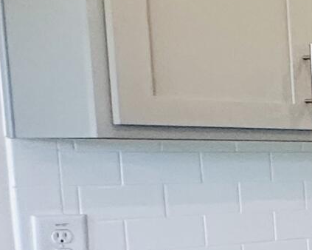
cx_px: 980
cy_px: 229
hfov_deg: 10.9
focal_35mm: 97
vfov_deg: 15.6
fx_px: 895
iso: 200
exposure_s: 1/120
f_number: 2.2
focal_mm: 2.22
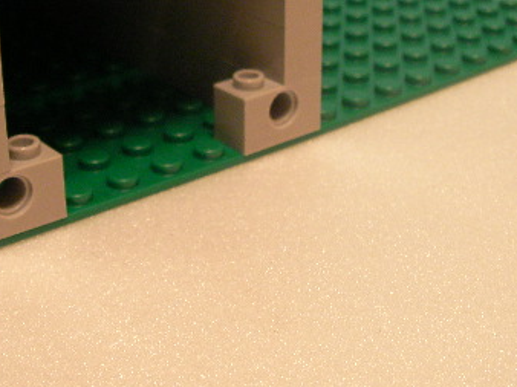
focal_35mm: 72
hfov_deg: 26.9
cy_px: 61
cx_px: 173
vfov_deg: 20.1
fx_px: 1075
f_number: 3.5
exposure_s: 1/7.2
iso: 200
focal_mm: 6.3
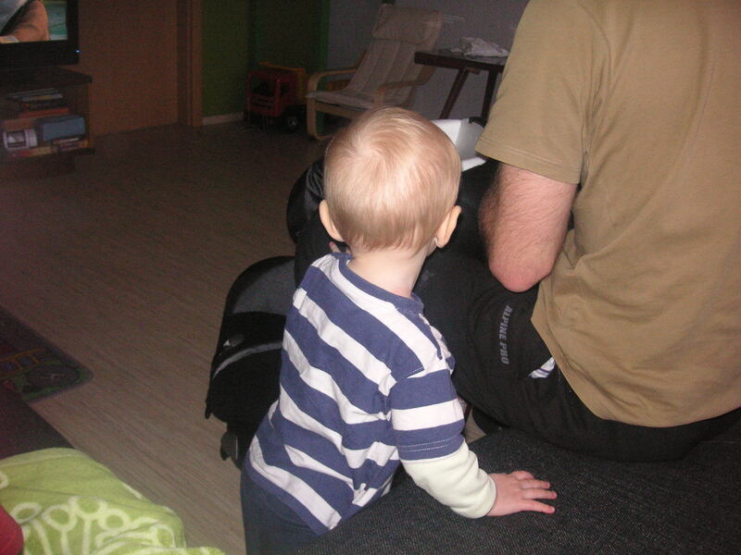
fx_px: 792
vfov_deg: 38.7
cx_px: 370
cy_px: 278
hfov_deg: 50.1
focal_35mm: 37
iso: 160
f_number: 2.8
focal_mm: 6.1
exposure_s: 1/45
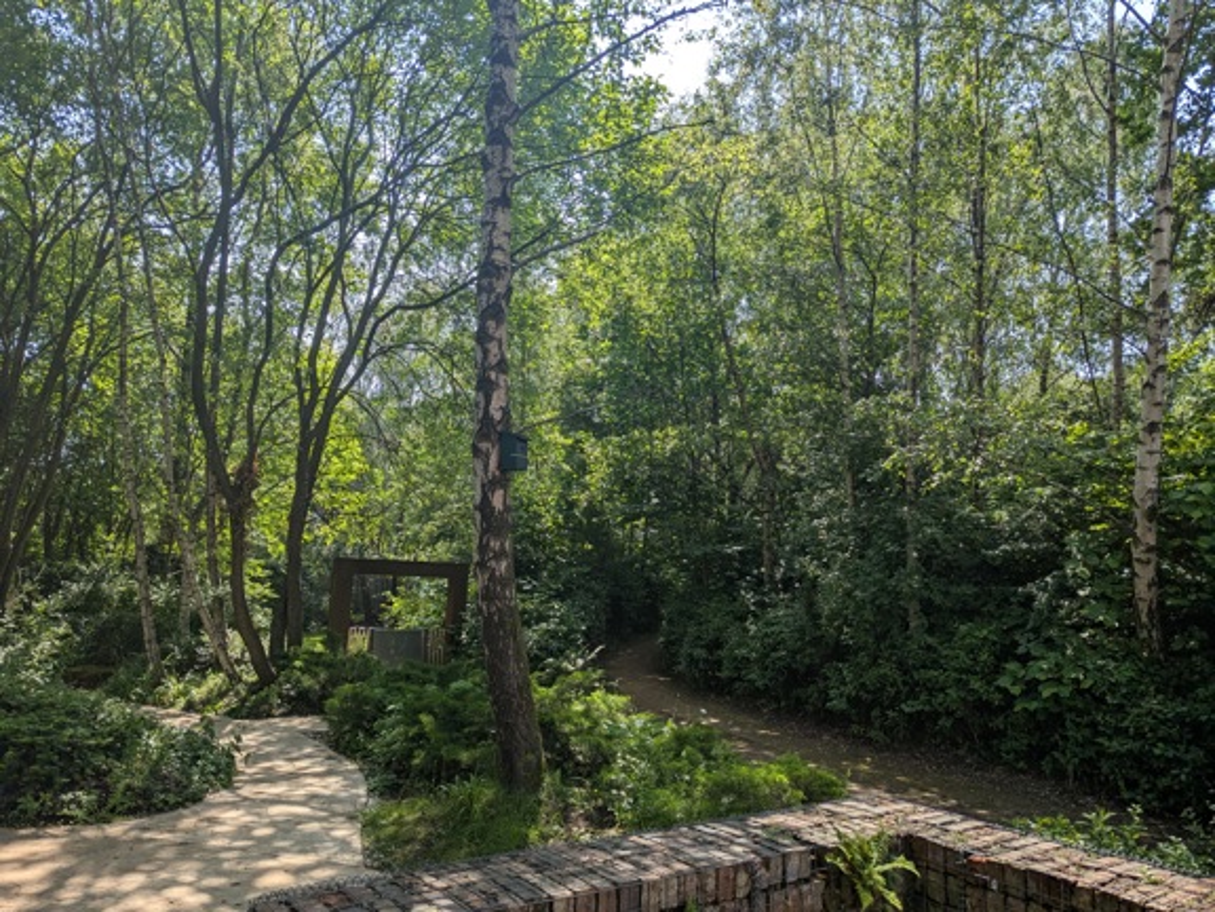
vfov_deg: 56.8
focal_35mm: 24
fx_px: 842
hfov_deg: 71.6
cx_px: 608
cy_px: 456
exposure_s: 1/792
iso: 42
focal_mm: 6.81
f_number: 1.85
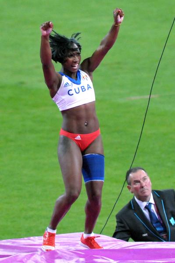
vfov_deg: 4.6
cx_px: 88
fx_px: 3287
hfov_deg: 3.0
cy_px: 132
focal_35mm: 450
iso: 2500
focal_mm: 300
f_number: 4.5
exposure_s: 1/800
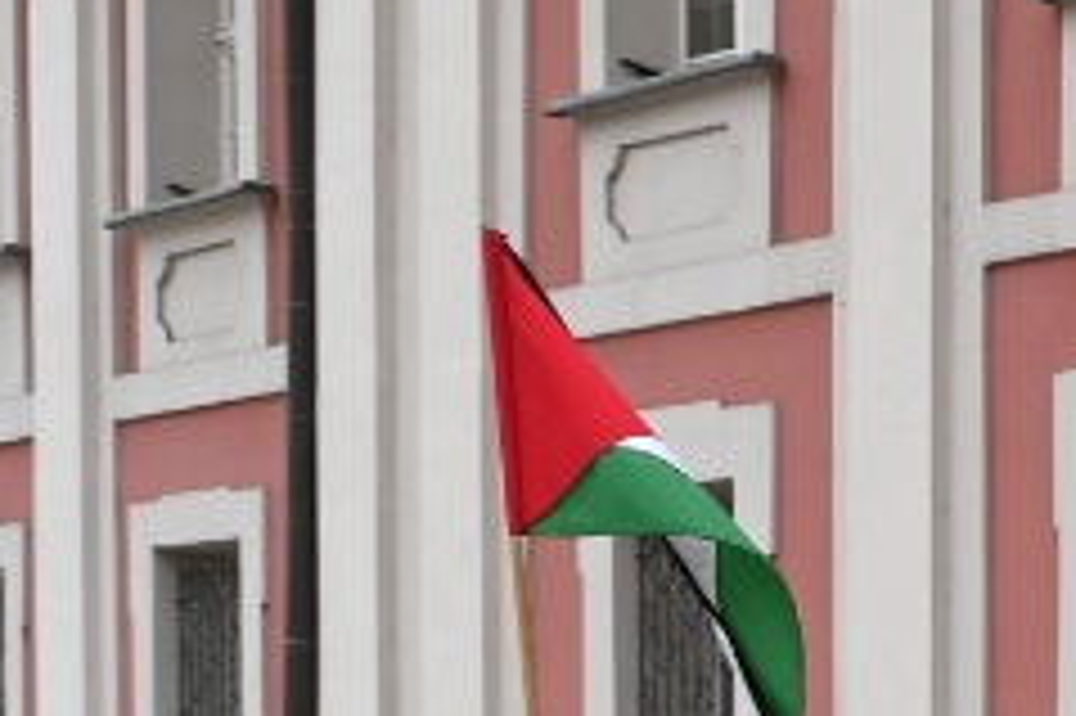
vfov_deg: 13.5
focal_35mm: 95
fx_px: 2837
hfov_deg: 12.4
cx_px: 3016
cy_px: 1112
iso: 100
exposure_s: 1/400
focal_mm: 14
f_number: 3.5
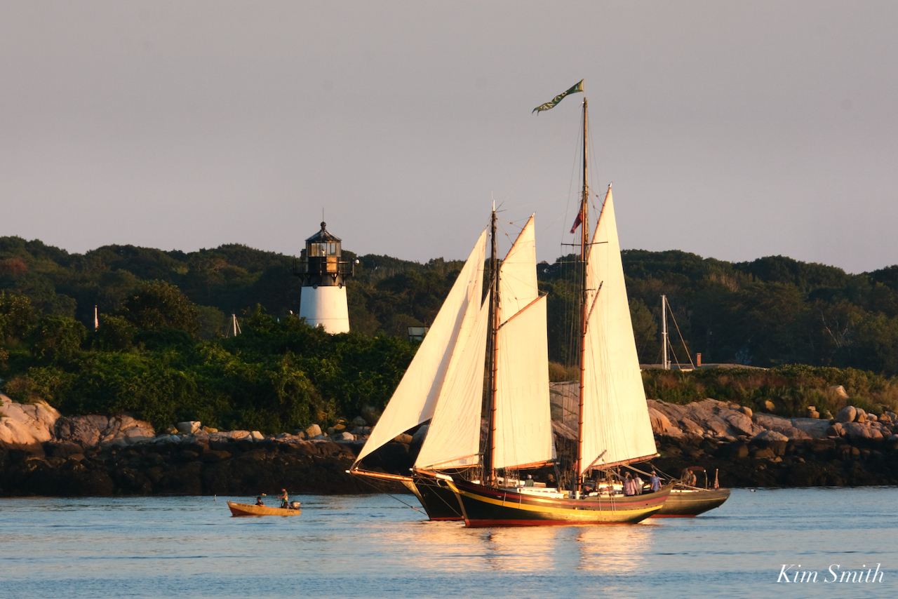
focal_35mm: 521
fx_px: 12998
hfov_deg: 4.0
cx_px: 449
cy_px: 300
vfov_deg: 2.6
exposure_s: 1/125
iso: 640
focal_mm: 347
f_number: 14
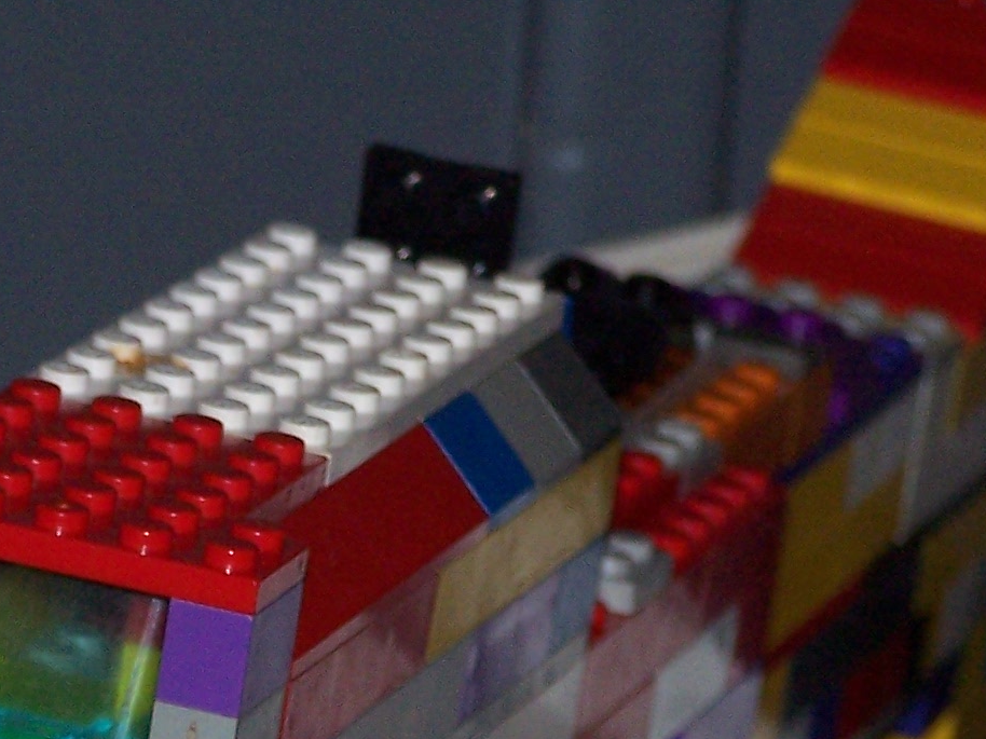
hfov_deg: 4.9
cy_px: 810
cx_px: 49
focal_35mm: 401
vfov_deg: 3.7
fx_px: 11419
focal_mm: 26.4
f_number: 3.2
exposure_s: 1/125
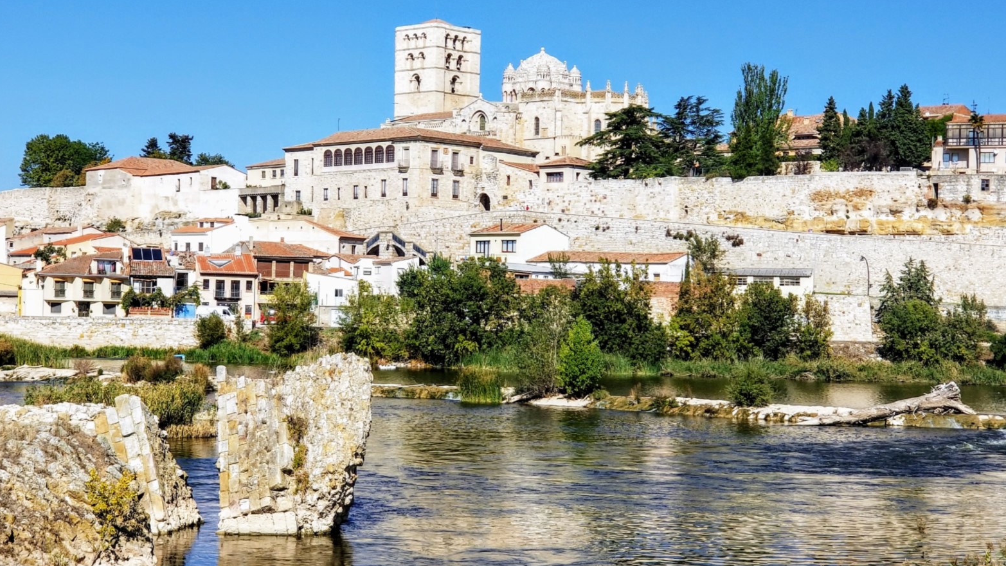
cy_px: 308
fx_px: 1947
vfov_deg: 16.5
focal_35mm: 73
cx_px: 506
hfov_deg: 29.0
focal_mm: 6
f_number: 2.4
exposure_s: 1/1144
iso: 25
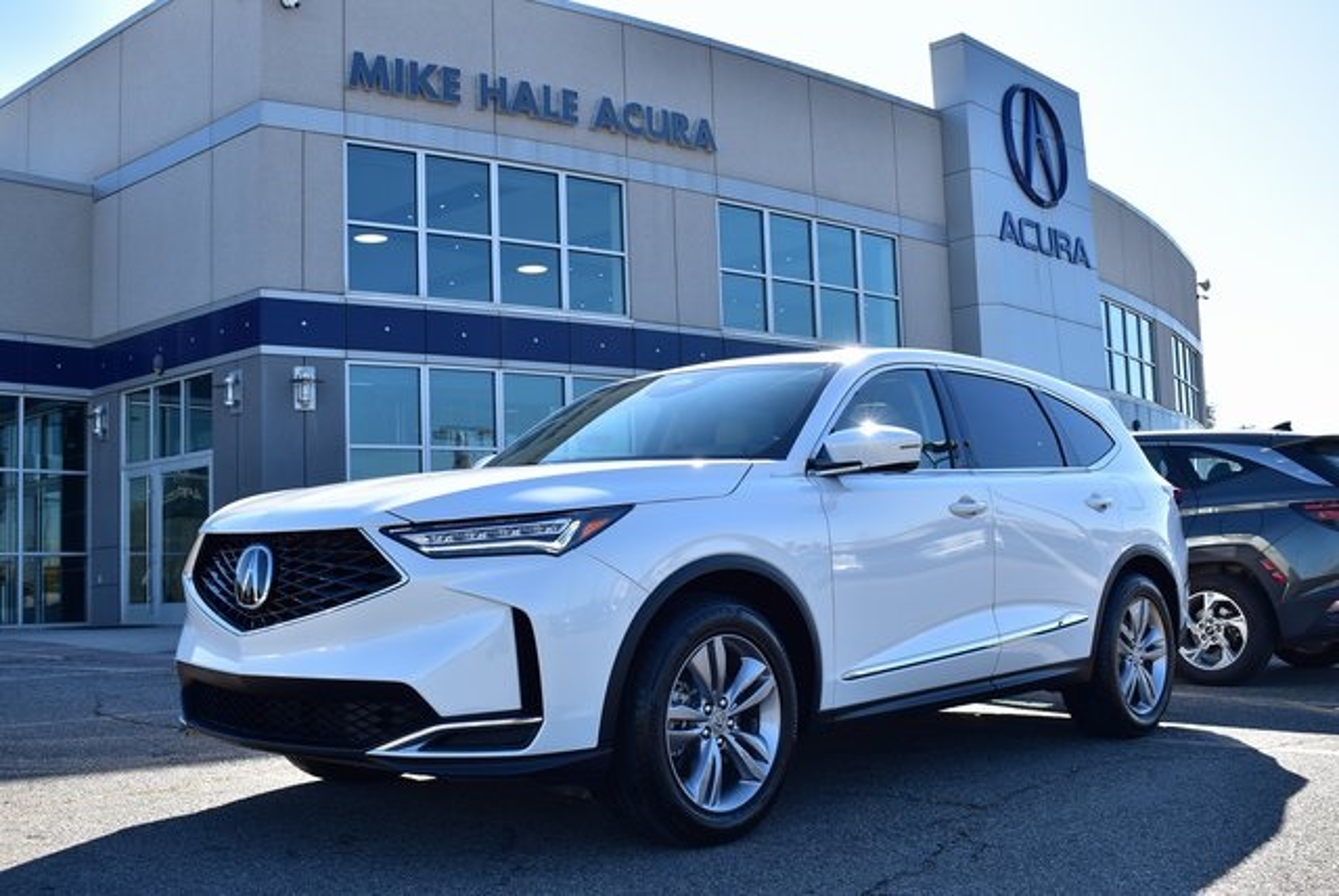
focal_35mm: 38
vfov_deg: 35.6
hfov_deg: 51.2
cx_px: 670
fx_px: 1396
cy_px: 448
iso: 100
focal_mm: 25
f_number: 7.1
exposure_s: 1/200
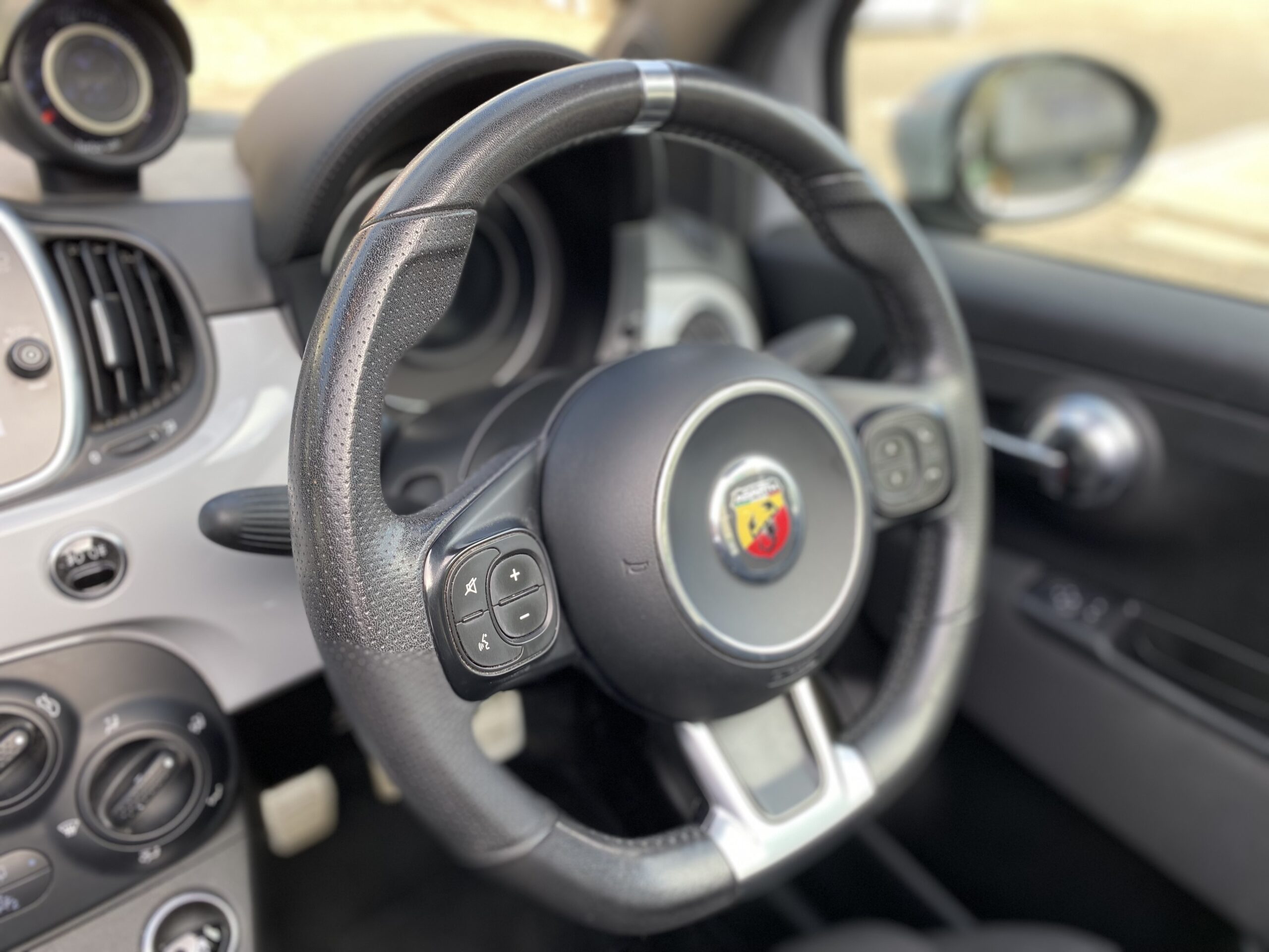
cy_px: 476
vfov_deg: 53.1
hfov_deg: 67.3
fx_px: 953
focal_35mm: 26
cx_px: 634
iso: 32
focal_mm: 4.25
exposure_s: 1/121
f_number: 1.8
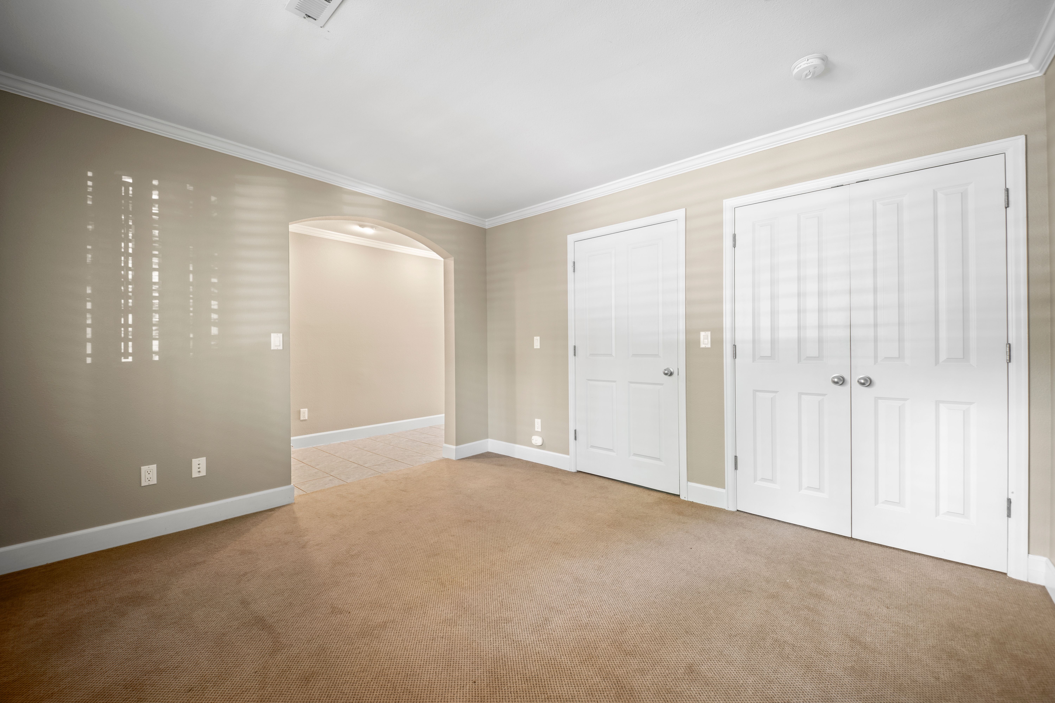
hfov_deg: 104.3
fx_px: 410
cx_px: 528
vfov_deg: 81.2
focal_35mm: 14
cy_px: 352
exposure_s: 1
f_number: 6.3
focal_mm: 14
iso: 400
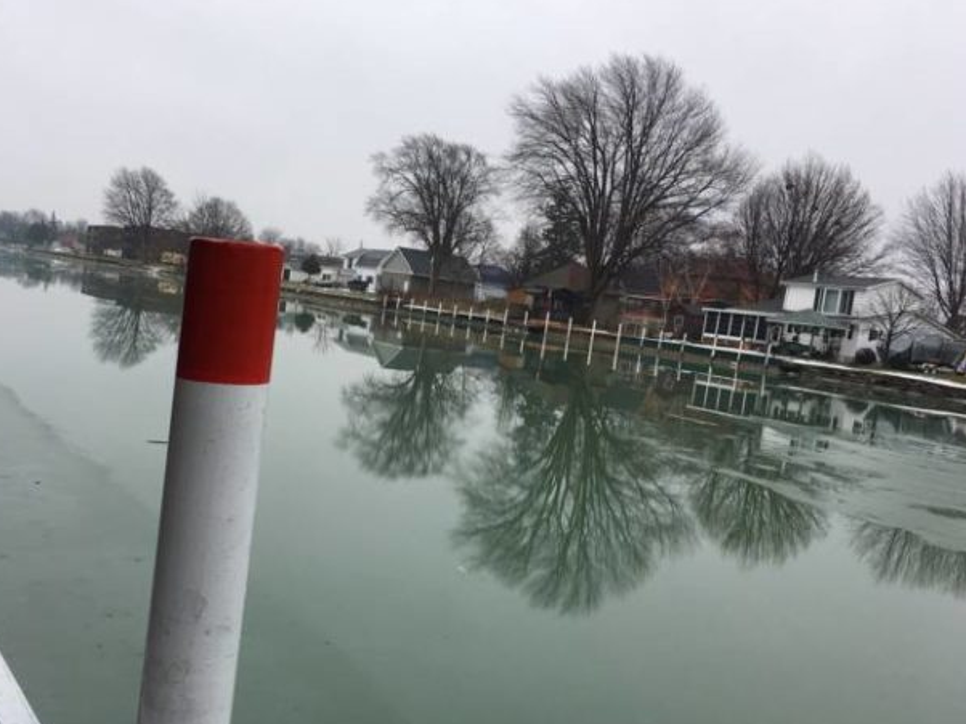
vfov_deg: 38.6
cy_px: 376
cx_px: 363
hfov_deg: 49.7
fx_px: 1032
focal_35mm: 37
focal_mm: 4.15
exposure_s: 1/379
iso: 25
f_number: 2.2
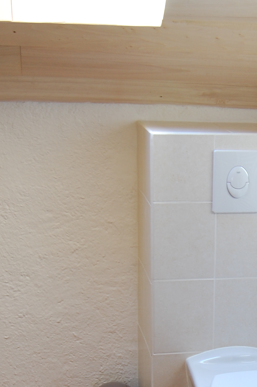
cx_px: 251
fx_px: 838
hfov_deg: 17.1
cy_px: 343
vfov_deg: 25.2
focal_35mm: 78
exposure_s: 1/50
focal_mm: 23
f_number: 3.8
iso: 400
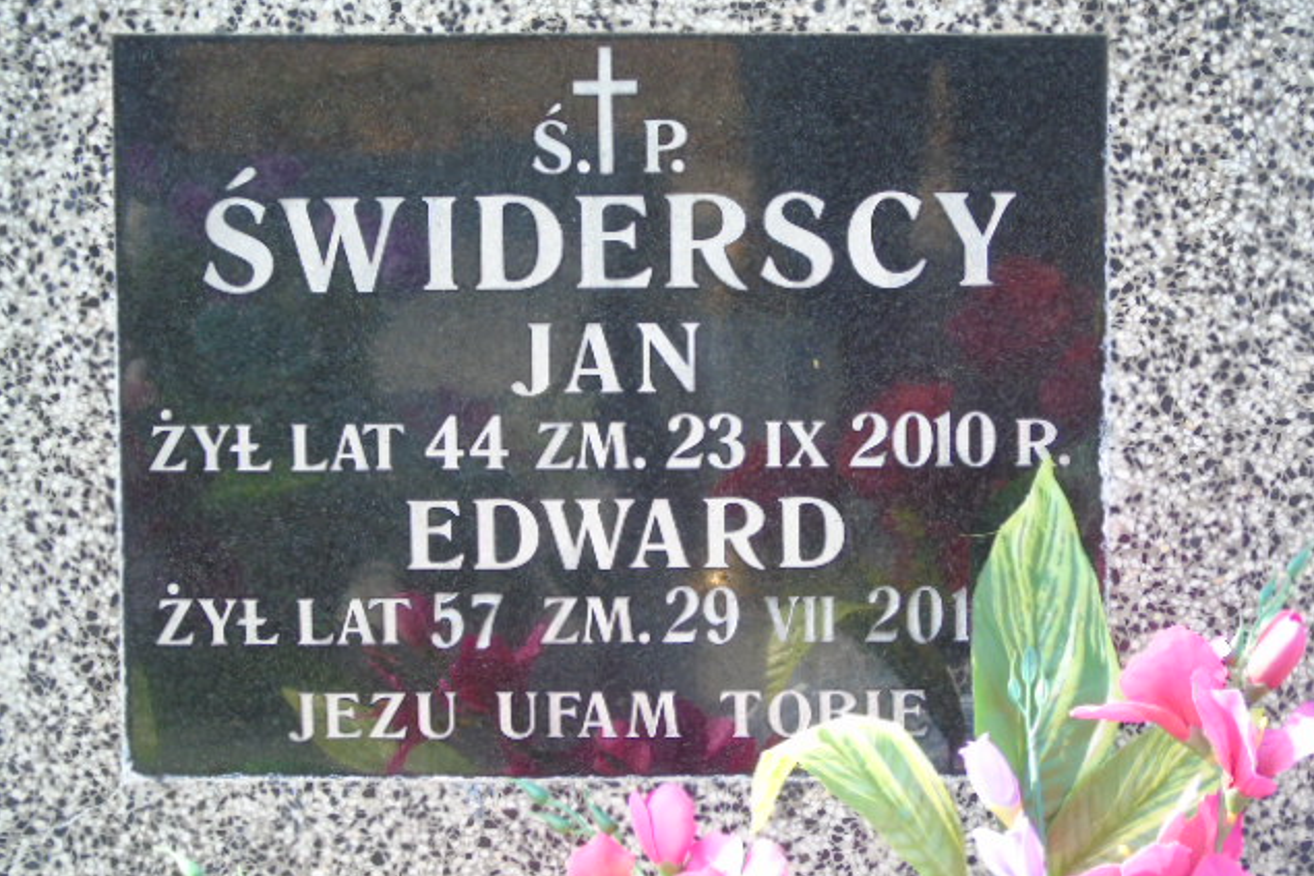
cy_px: 447
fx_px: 7115
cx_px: 660
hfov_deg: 10.6
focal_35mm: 195
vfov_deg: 7.0
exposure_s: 1/125
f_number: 5
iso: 250
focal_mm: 33
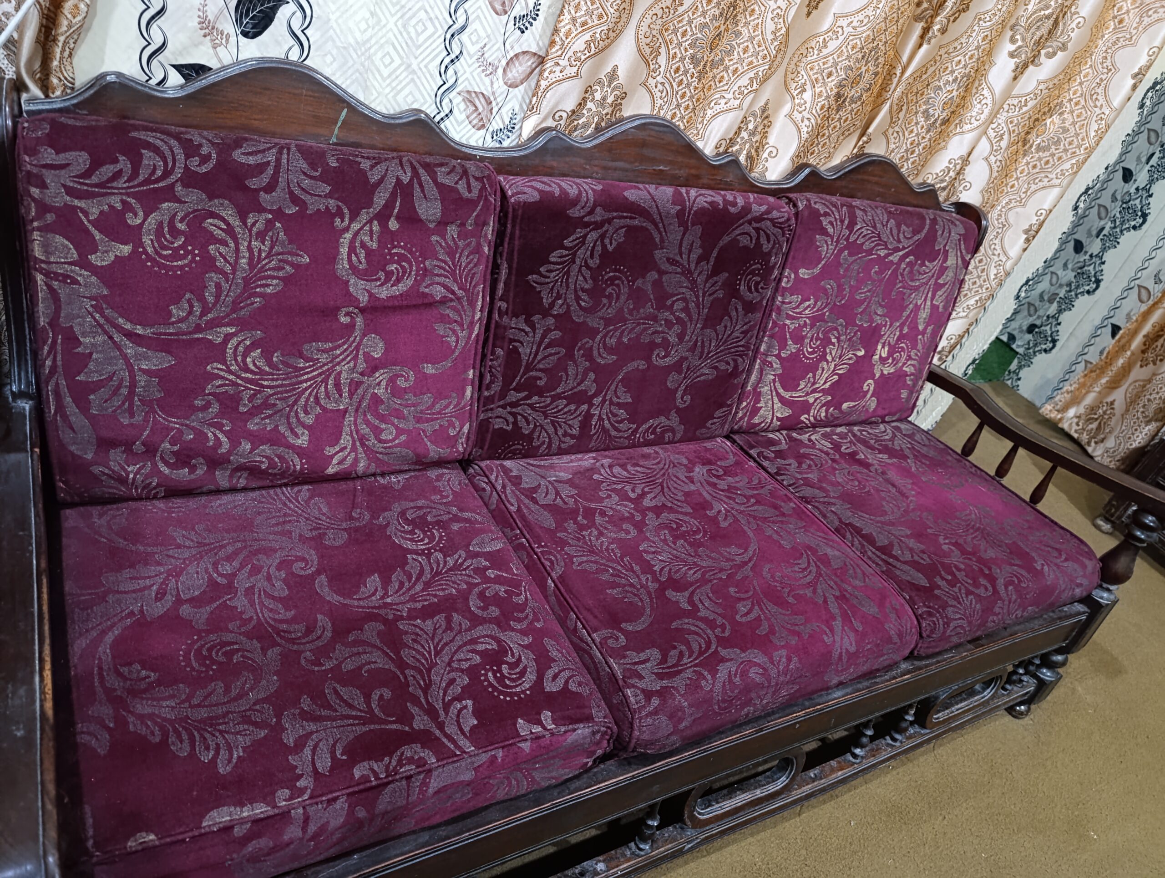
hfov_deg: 73.8
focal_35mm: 23
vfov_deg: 59.0
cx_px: 582
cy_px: 439
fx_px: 775
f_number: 1.6
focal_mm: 6.14
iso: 4000
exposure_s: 1/25
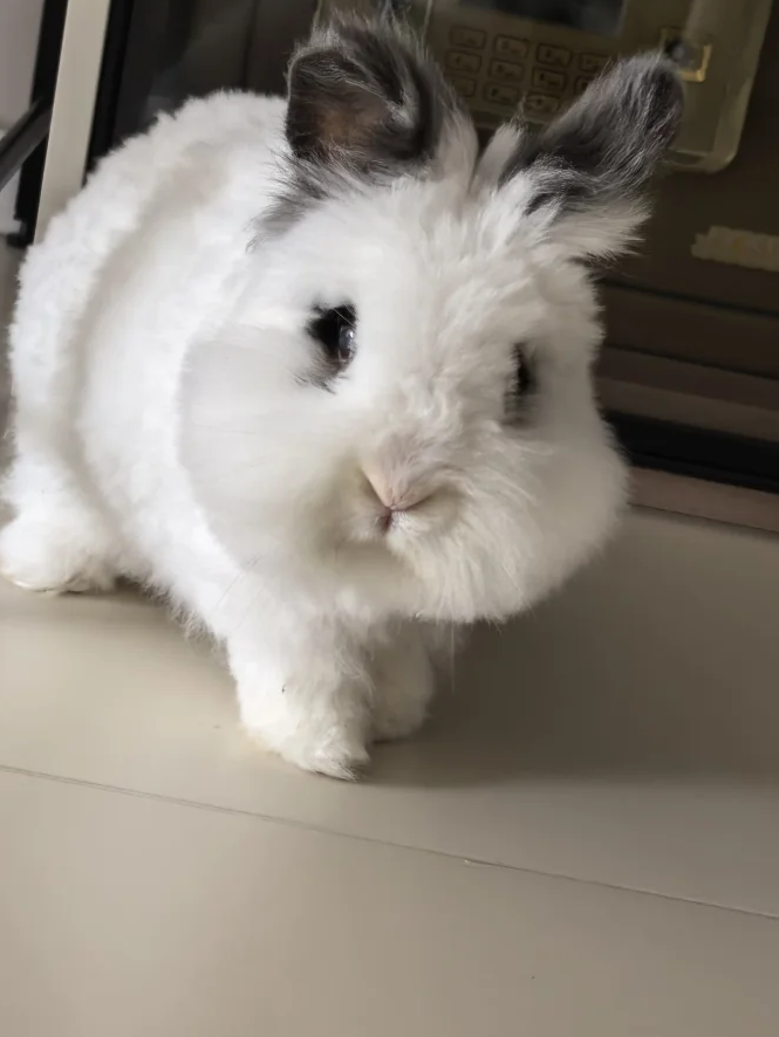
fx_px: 2729
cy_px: 641
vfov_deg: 21.5
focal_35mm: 91
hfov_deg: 16.2
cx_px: 381
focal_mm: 5.75
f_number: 1.4
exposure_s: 1/33.3
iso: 320
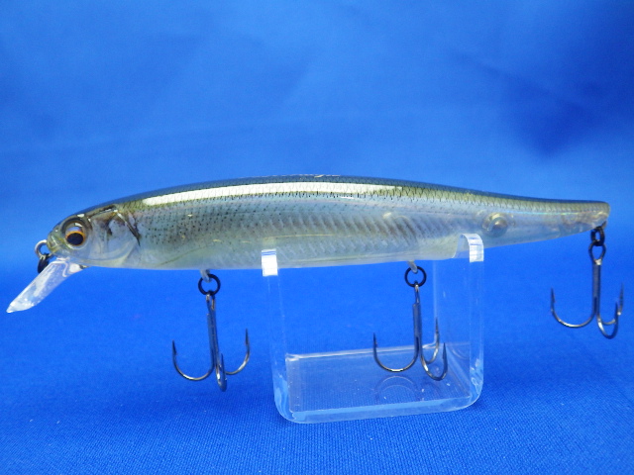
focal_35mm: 31
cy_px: 238
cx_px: 317
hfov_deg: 58.4
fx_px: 568
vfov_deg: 45.4
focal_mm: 5.5
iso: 400
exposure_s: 1/45
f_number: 2.3
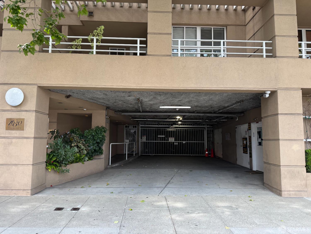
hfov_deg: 71.6
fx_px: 216
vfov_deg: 56.8
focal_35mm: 24
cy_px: 117
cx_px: 156
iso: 64
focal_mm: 6.76
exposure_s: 1/120
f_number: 1.78
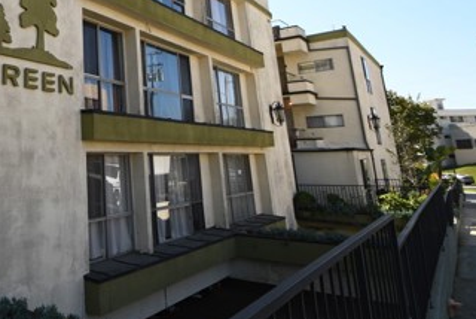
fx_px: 397
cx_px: 57
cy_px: 63
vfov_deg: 41.8
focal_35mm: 30
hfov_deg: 54.7
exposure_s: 1/200
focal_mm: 10
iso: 100
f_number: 7.1
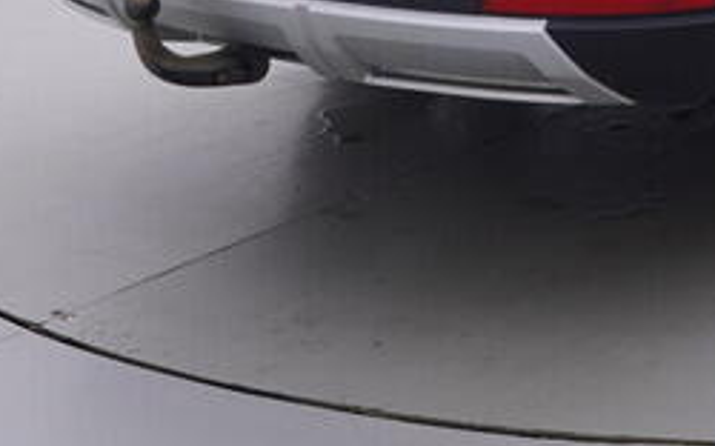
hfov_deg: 20.1
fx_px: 1833
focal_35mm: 94
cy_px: -286
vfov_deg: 12.9
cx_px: 941
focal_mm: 15
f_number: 5
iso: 200
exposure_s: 1/80
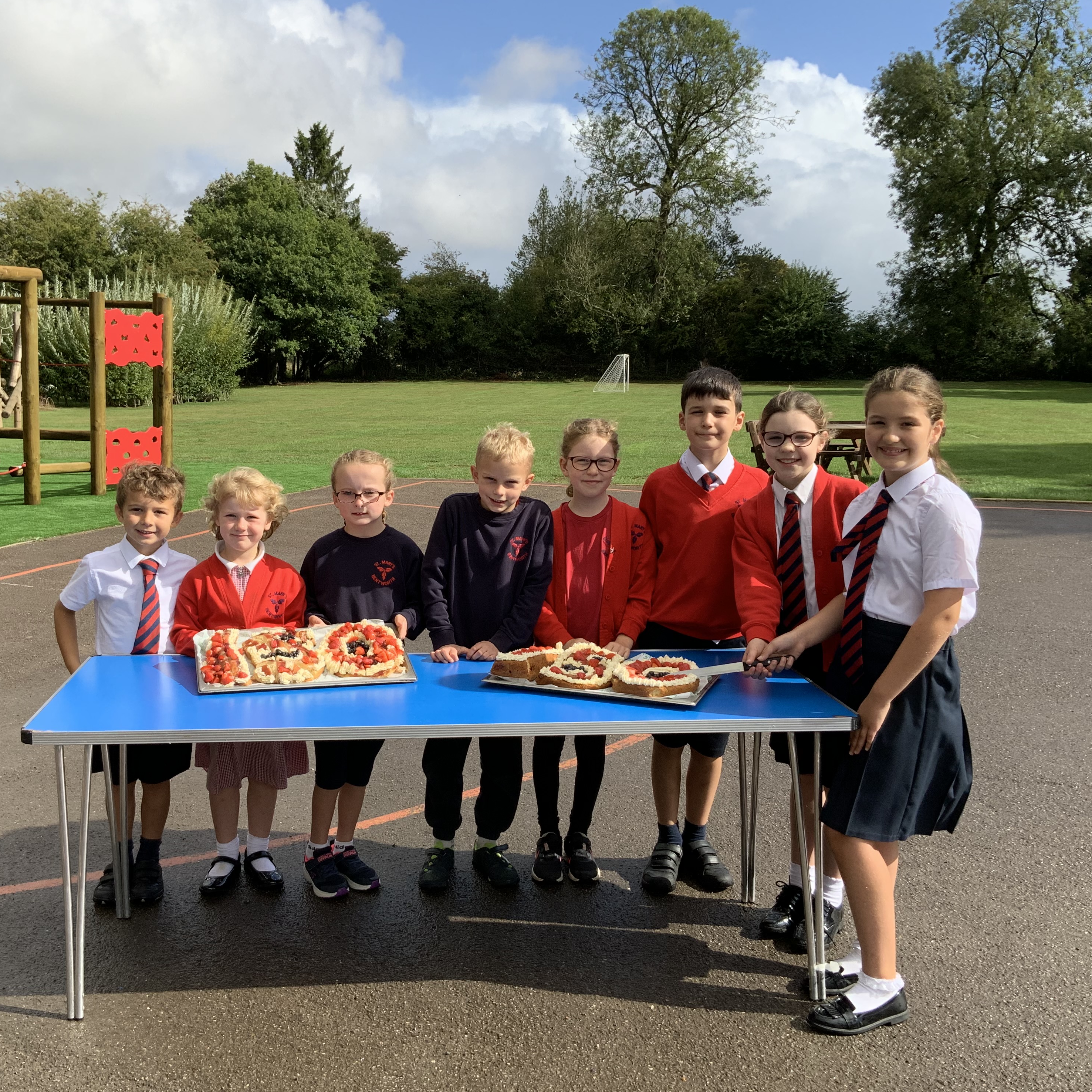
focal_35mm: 35
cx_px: 454
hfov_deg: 47.0
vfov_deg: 47.2
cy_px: 550
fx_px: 1249
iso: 16
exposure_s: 1/1626
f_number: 1.8
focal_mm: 3
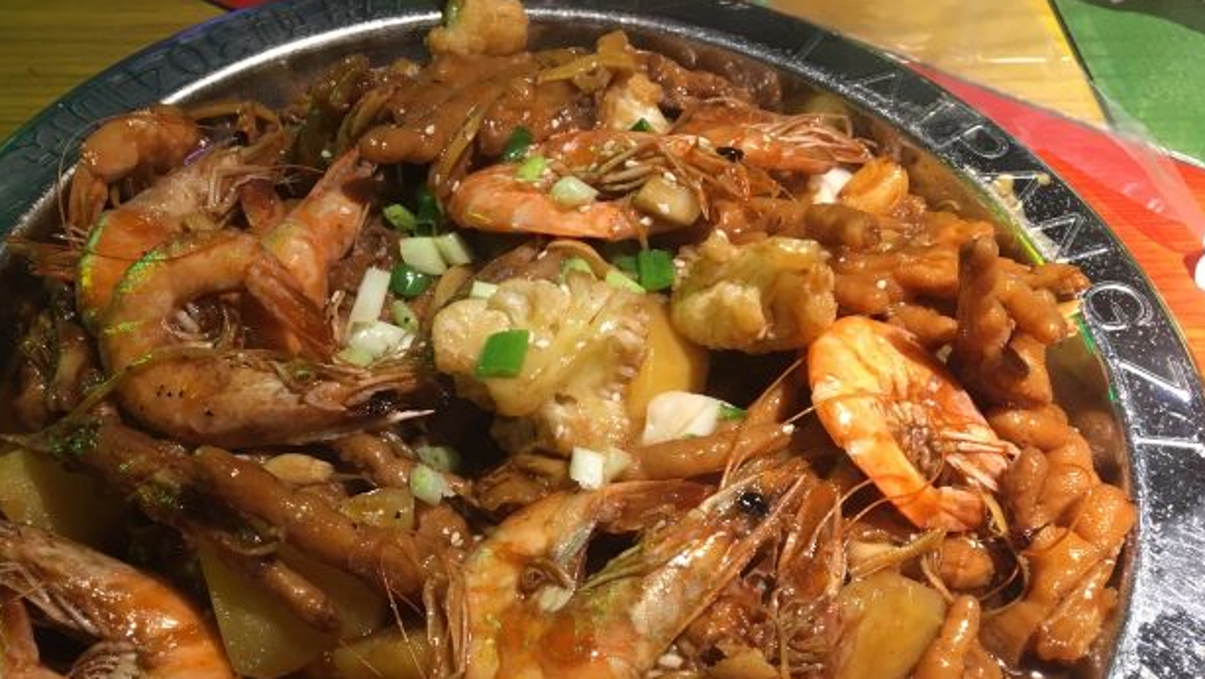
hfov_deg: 55.1
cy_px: 507
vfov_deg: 32.3
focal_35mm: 36
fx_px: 1151
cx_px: 524
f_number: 2.2
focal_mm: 4.15
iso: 100
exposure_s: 1/33
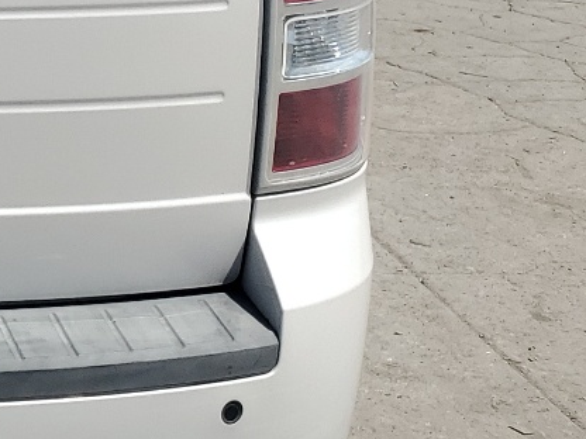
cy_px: -17
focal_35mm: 100
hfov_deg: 16.4
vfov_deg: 14.5
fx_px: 1693
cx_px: -472
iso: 50
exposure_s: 1/5000
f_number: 1.5
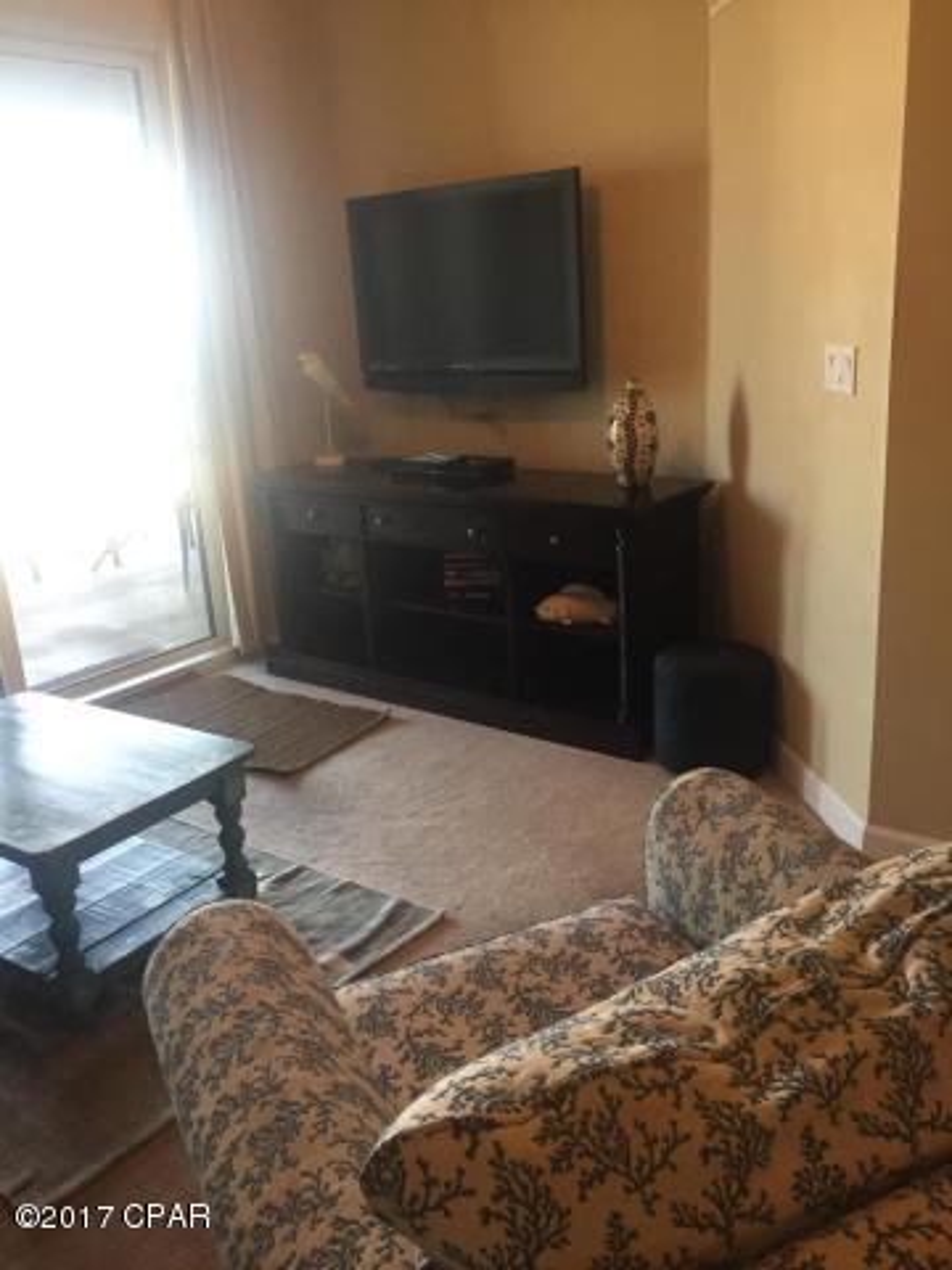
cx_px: 476
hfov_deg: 48.2
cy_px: 635
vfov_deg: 61.7
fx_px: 1063
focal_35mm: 29
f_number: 2.2
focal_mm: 4.15
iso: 80
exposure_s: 1/30
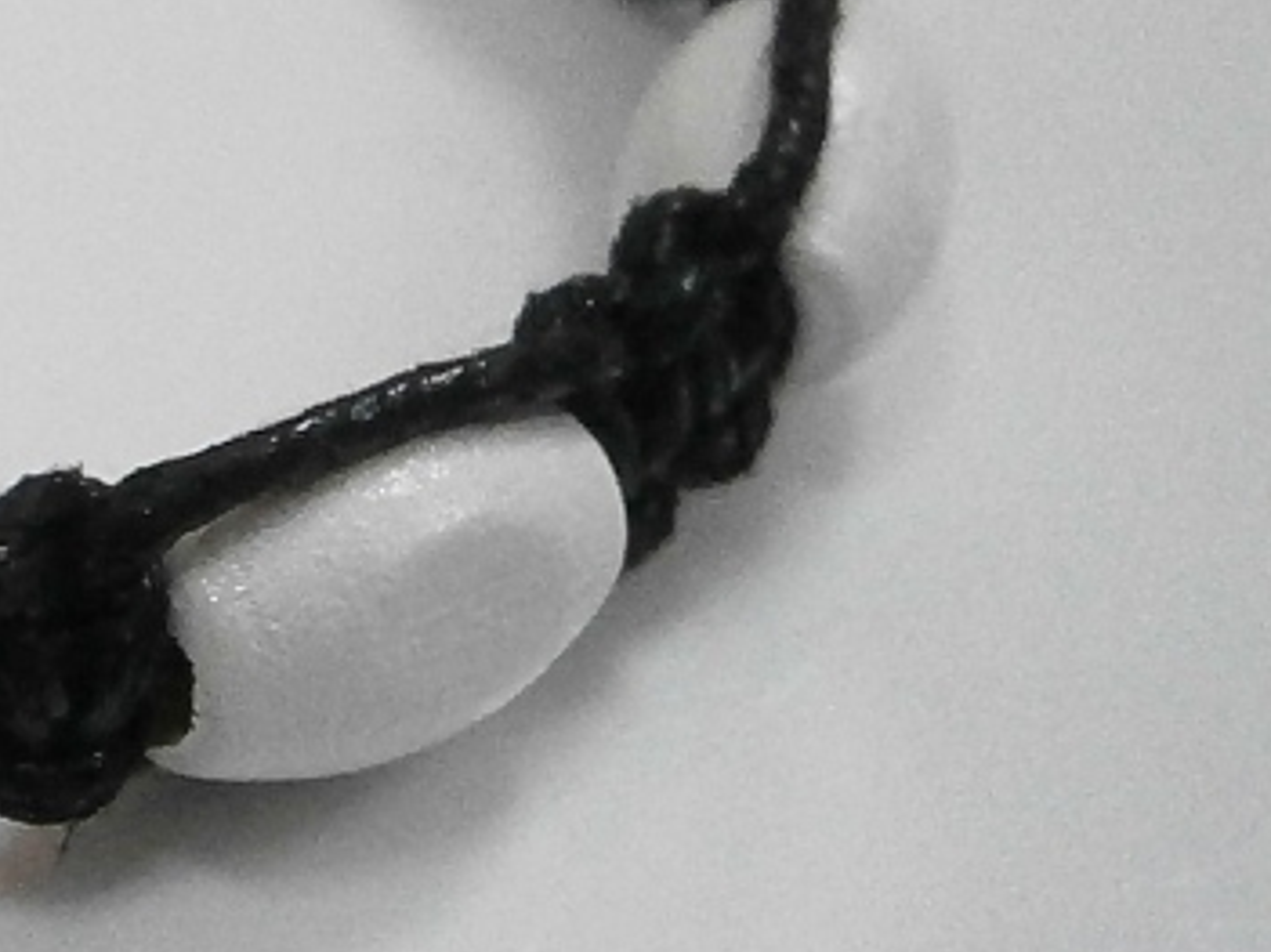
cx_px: -496
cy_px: -72
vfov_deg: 10.7
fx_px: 5029
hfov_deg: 13.7
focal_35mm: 137
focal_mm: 8.3
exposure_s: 1/125
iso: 1250
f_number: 3.4
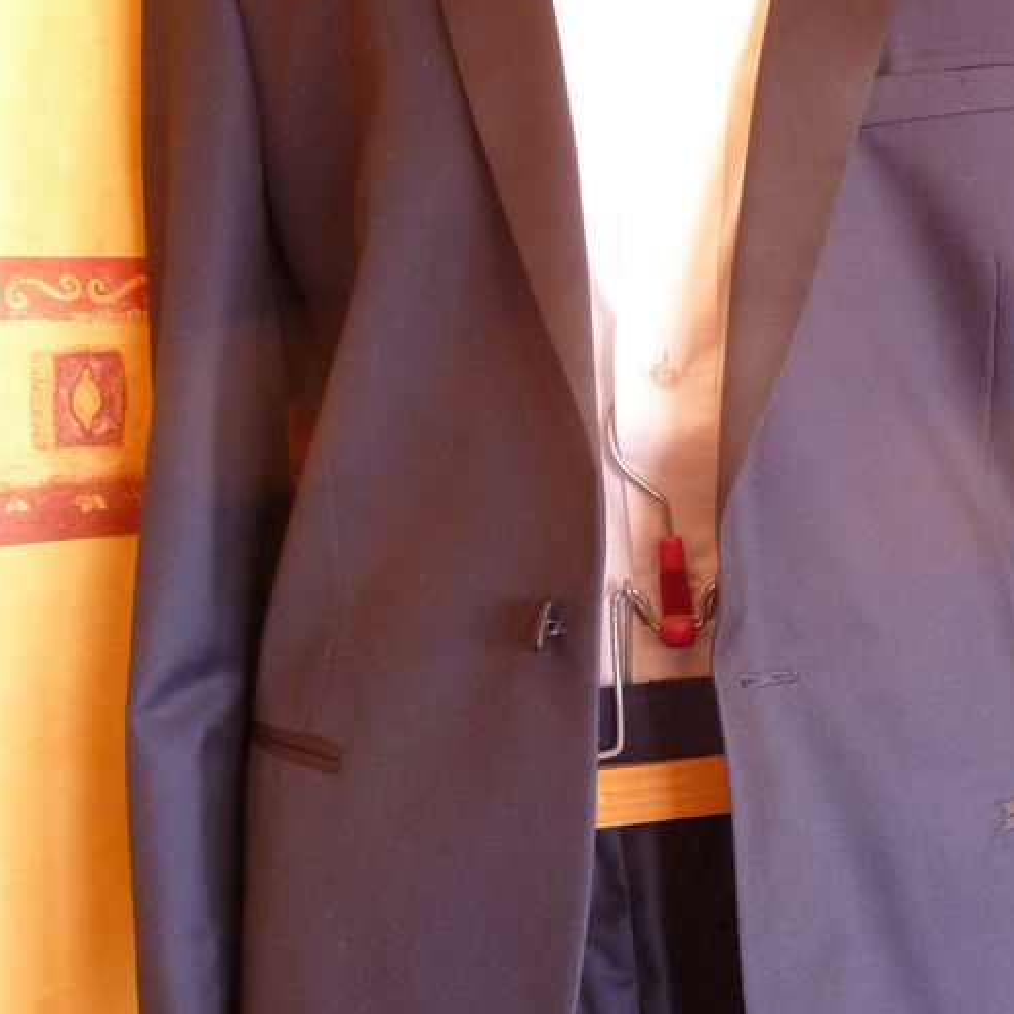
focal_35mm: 50
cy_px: 516
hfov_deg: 33.5
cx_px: 729
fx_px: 1657
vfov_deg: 34.0
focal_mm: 4.7
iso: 400
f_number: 3.3
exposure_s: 1/15
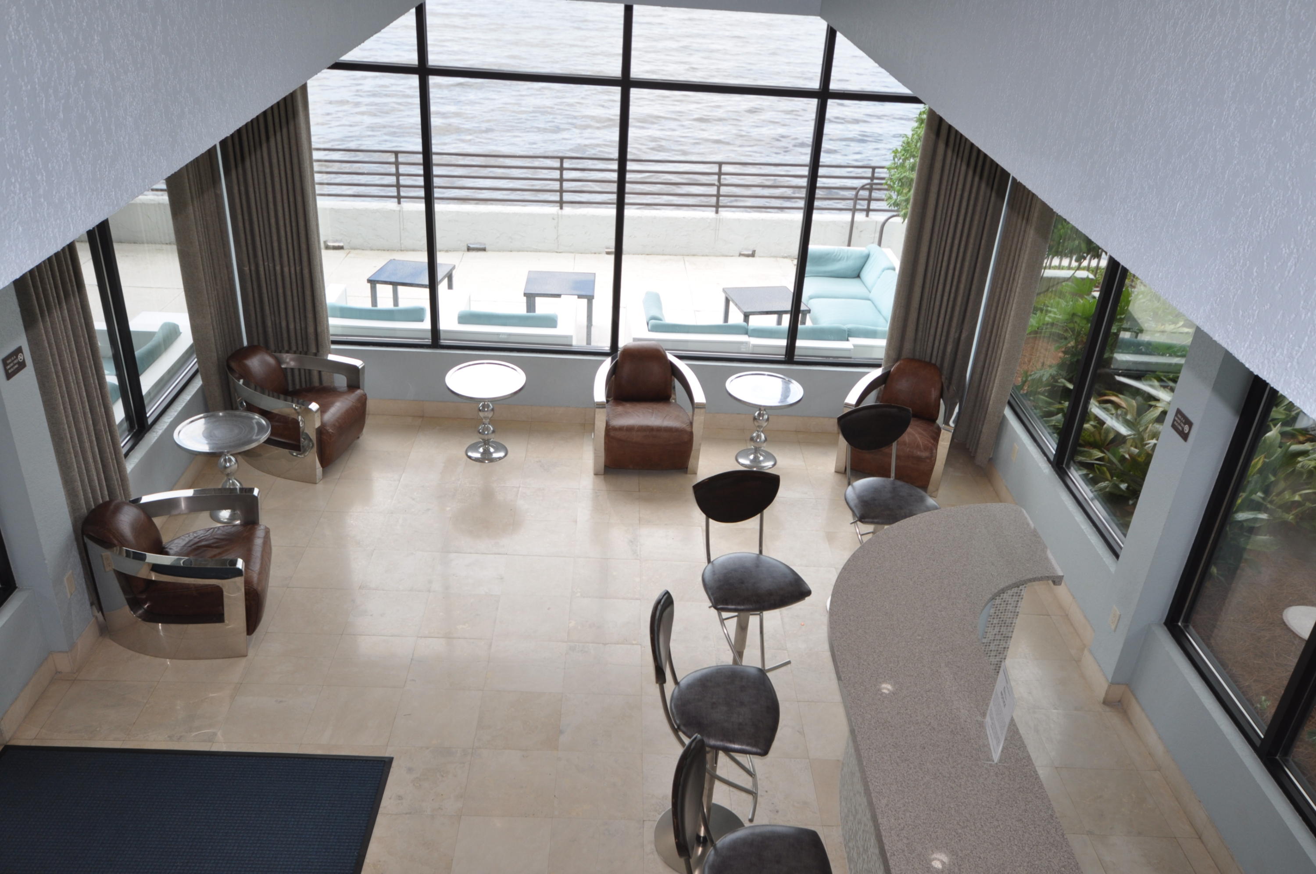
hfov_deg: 62.0
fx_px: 1095
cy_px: 437
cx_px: 658
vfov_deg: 43.5
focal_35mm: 30
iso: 200
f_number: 5.6
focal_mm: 20
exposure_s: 1/125
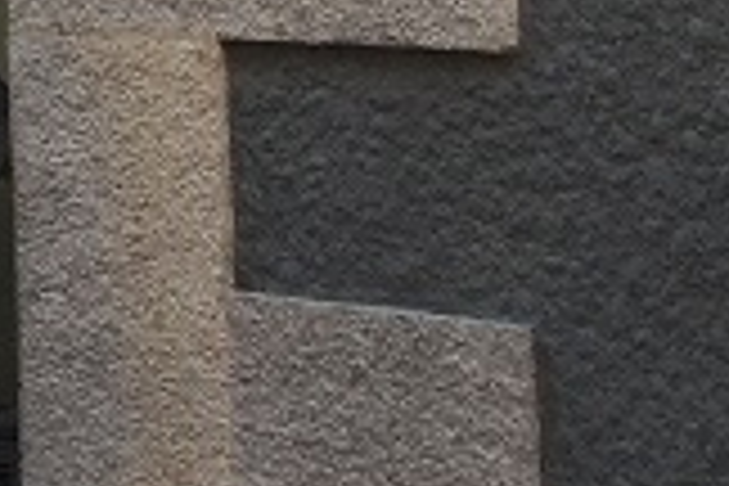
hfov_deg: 11.2
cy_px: -457
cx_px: -252
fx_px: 3624
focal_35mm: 179
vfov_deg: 7.4
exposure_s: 1/100
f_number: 2.4
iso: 32
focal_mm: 3.3
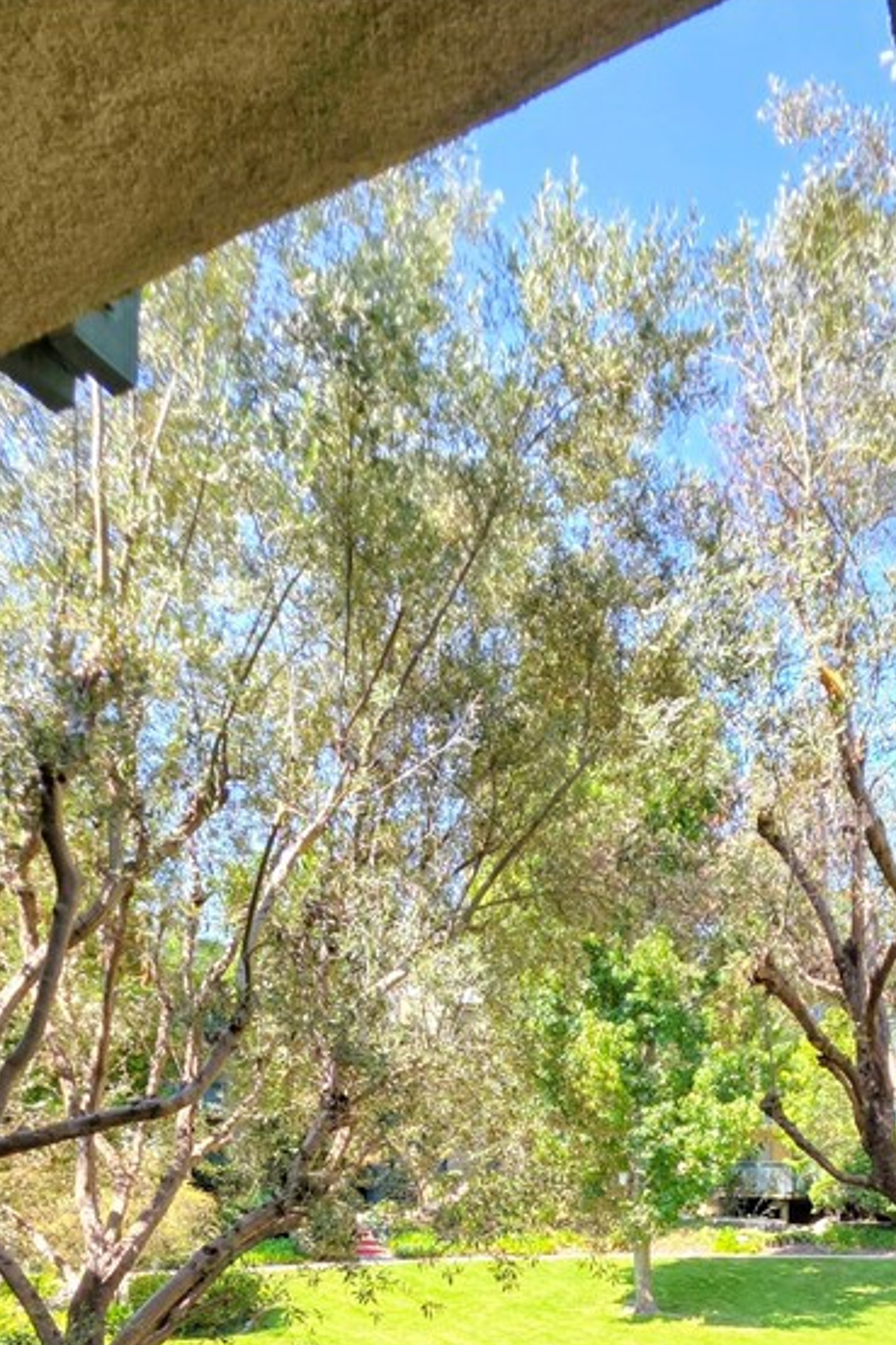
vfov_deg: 59.6
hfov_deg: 49.4
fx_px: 934
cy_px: 1236
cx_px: 660
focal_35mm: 25
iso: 40
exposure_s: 1/430
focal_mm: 2.2
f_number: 1.9
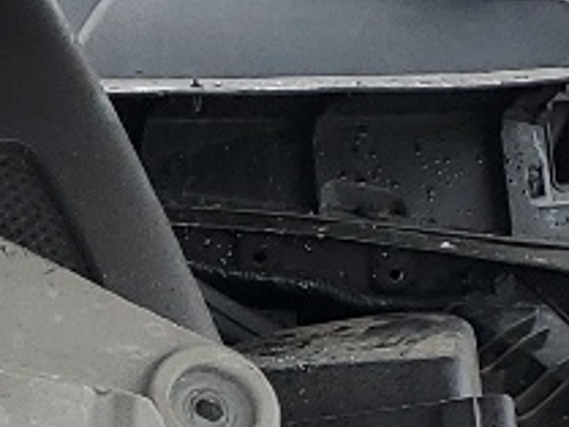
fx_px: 3273
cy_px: 1131
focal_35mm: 199
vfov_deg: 6.9
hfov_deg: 9.2
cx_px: -632
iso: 50
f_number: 1.5
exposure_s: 1/263
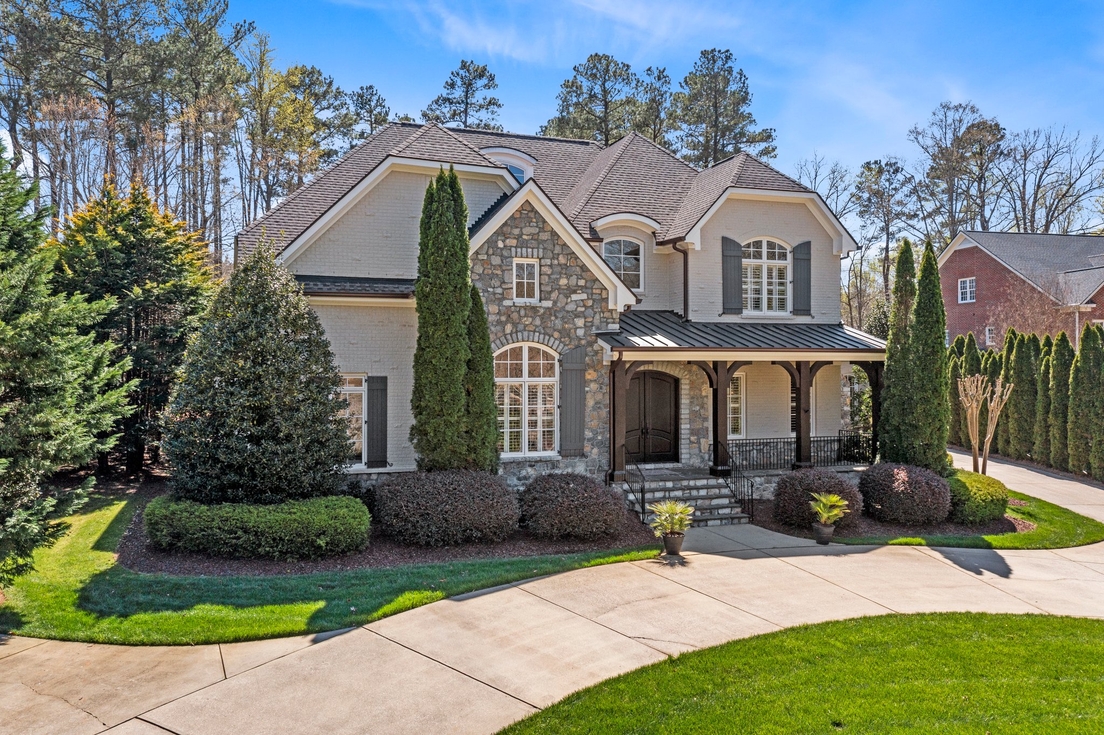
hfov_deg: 65.5
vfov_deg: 46.4
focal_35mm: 28
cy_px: 368
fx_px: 858
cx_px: 552
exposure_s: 1/500
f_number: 5.6
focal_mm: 10.26
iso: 100
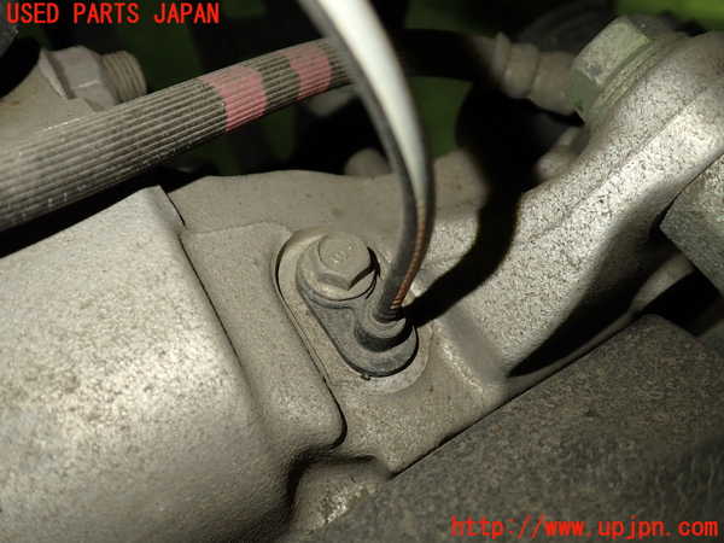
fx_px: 627
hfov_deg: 60.0
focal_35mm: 30
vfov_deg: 46.8
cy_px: 272
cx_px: 362
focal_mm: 5.4
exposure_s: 1/60
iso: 200
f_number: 2.3
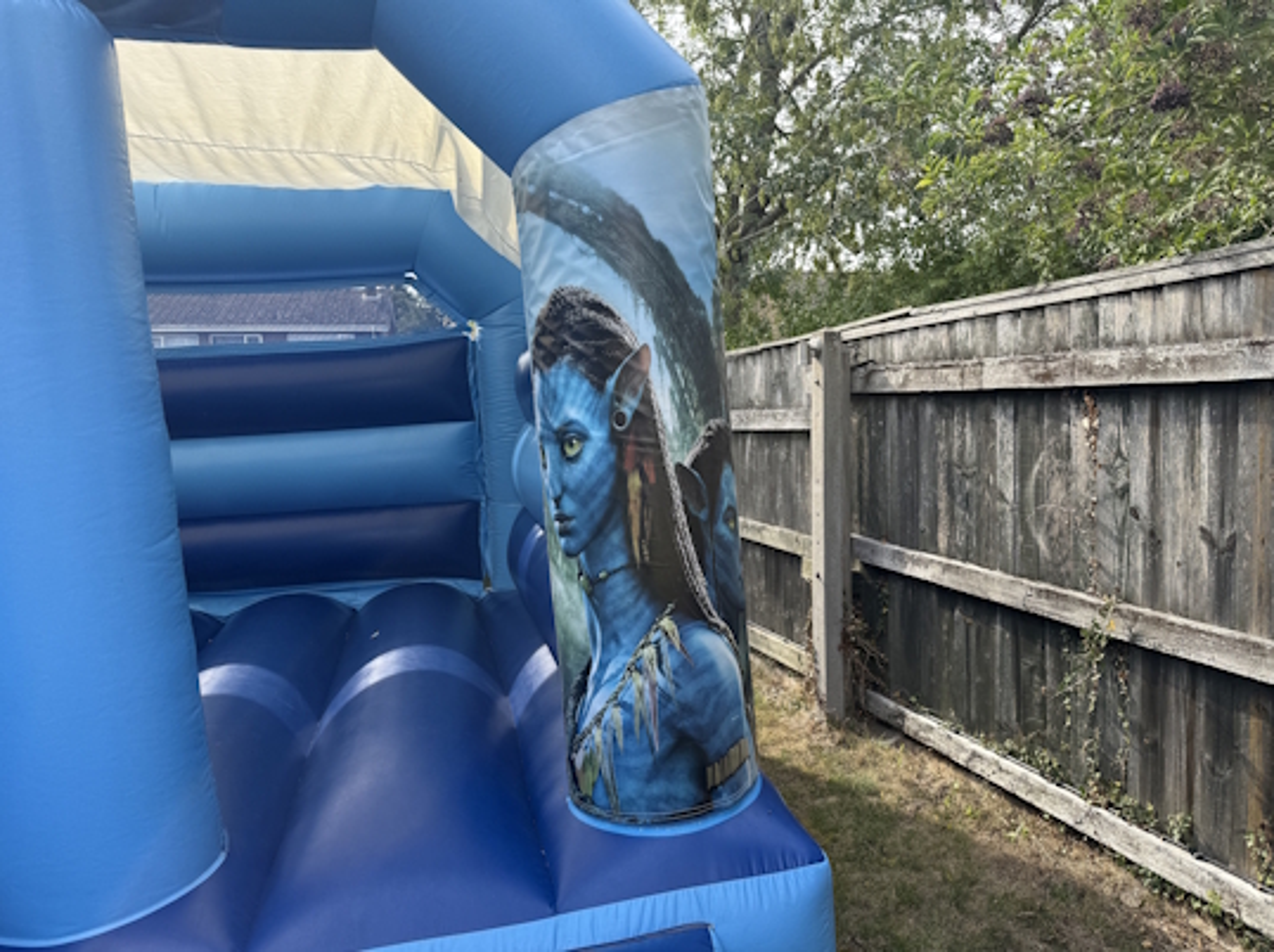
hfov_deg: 71.7
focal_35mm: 24
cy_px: 476
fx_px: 882
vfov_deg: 56.7
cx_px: 637
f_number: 1.78
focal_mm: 6.76
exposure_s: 1/1230
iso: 100
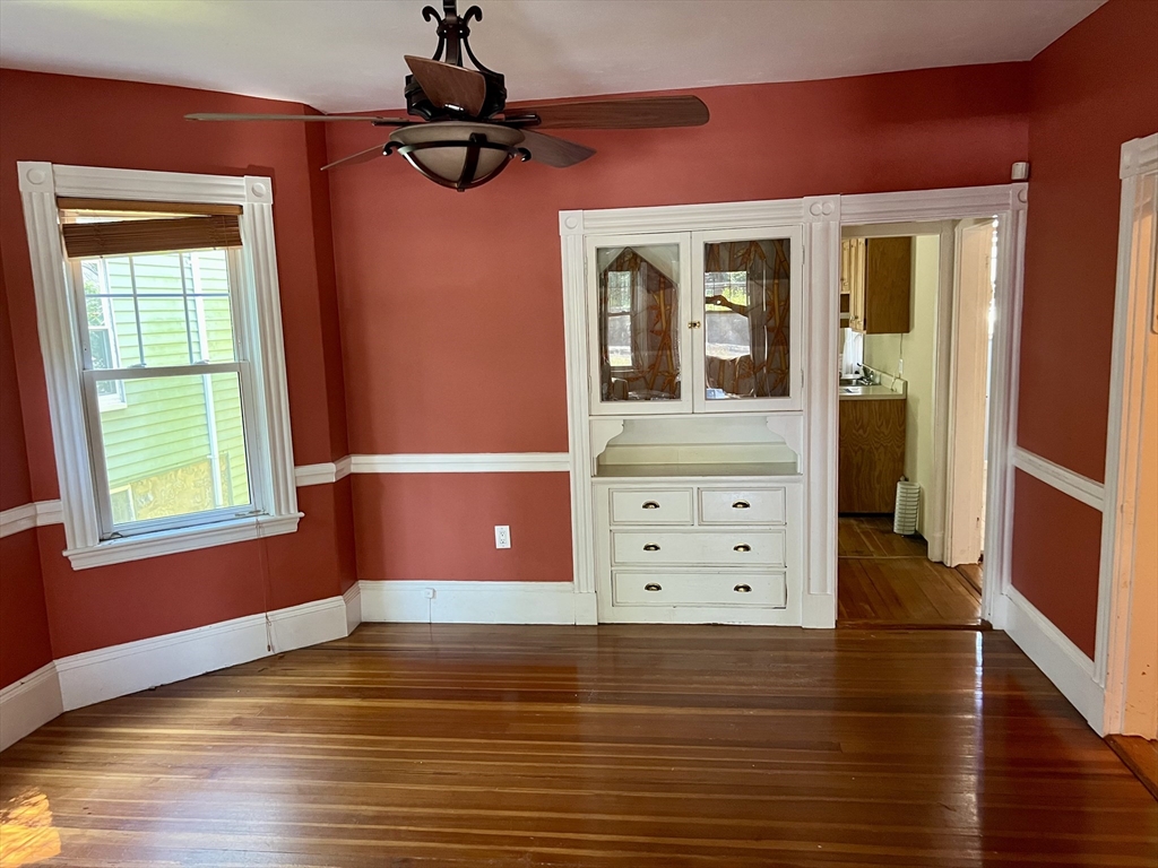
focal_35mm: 26
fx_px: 870
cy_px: 434
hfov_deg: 67.3
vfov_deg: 53.1
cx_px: 579
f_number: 1.5
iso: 500
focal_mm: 5.7
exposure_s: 1/60
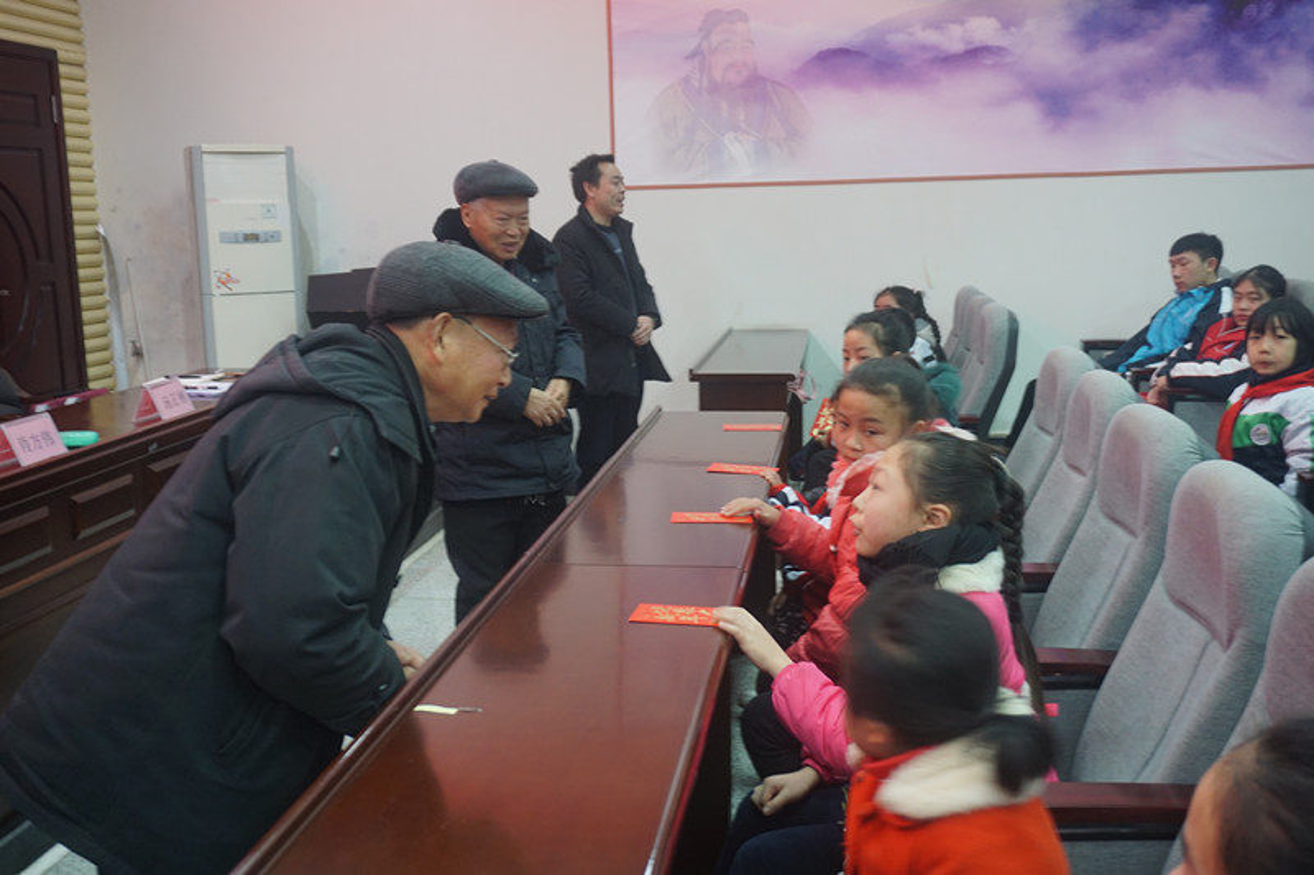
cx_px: 657
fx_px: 1314
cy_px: 438
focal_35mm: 36
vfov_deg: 36.9
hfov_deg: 53.1
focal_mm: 24
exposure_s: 1/15
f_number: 4.5
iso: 500
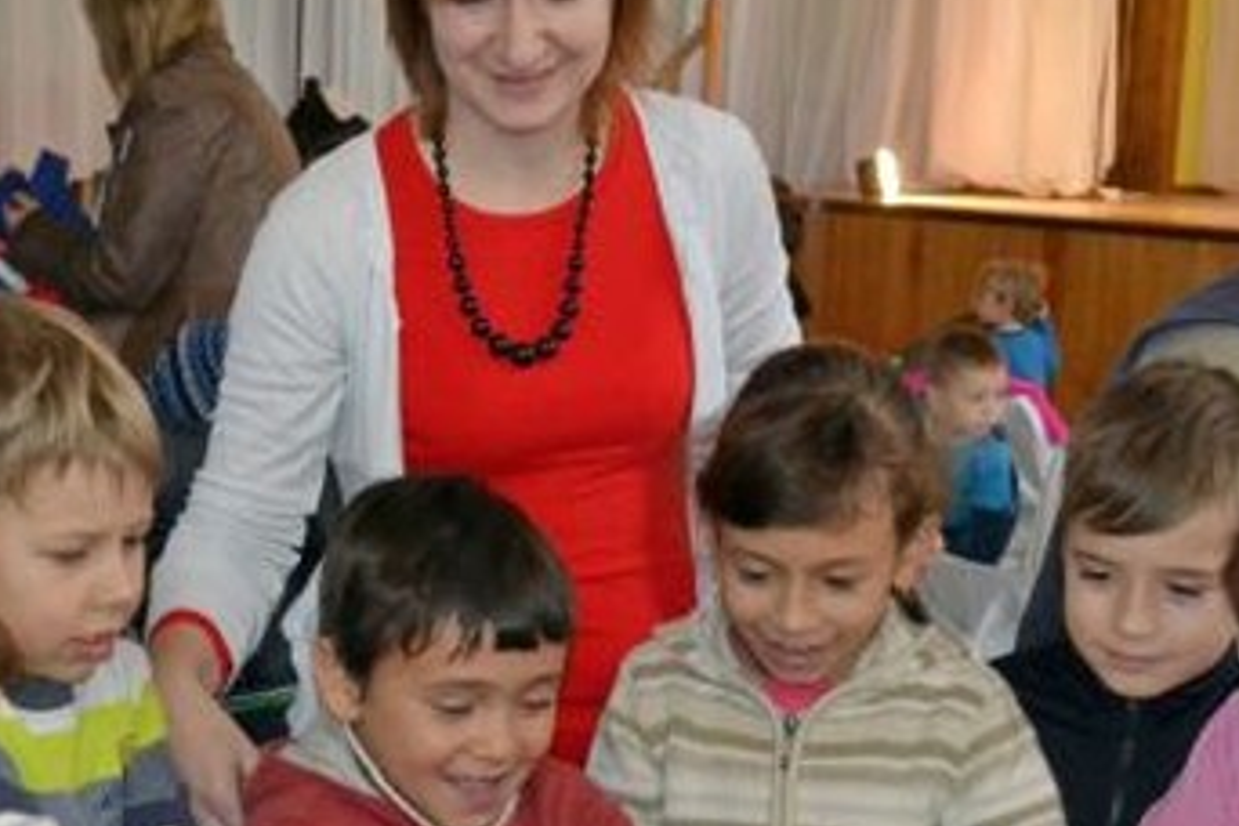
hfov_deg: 25.5
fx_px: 2719
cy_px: 703
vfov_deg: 17.1
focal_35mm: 79
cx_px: 399
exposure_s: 1/60
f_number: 4
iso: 3200
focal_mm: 24
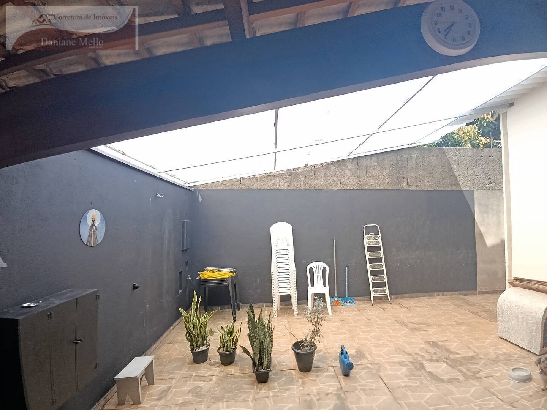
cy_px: 205
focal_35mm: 16
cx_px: 274
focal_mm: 1.65
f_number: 2.2
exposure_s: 1/223
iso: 50
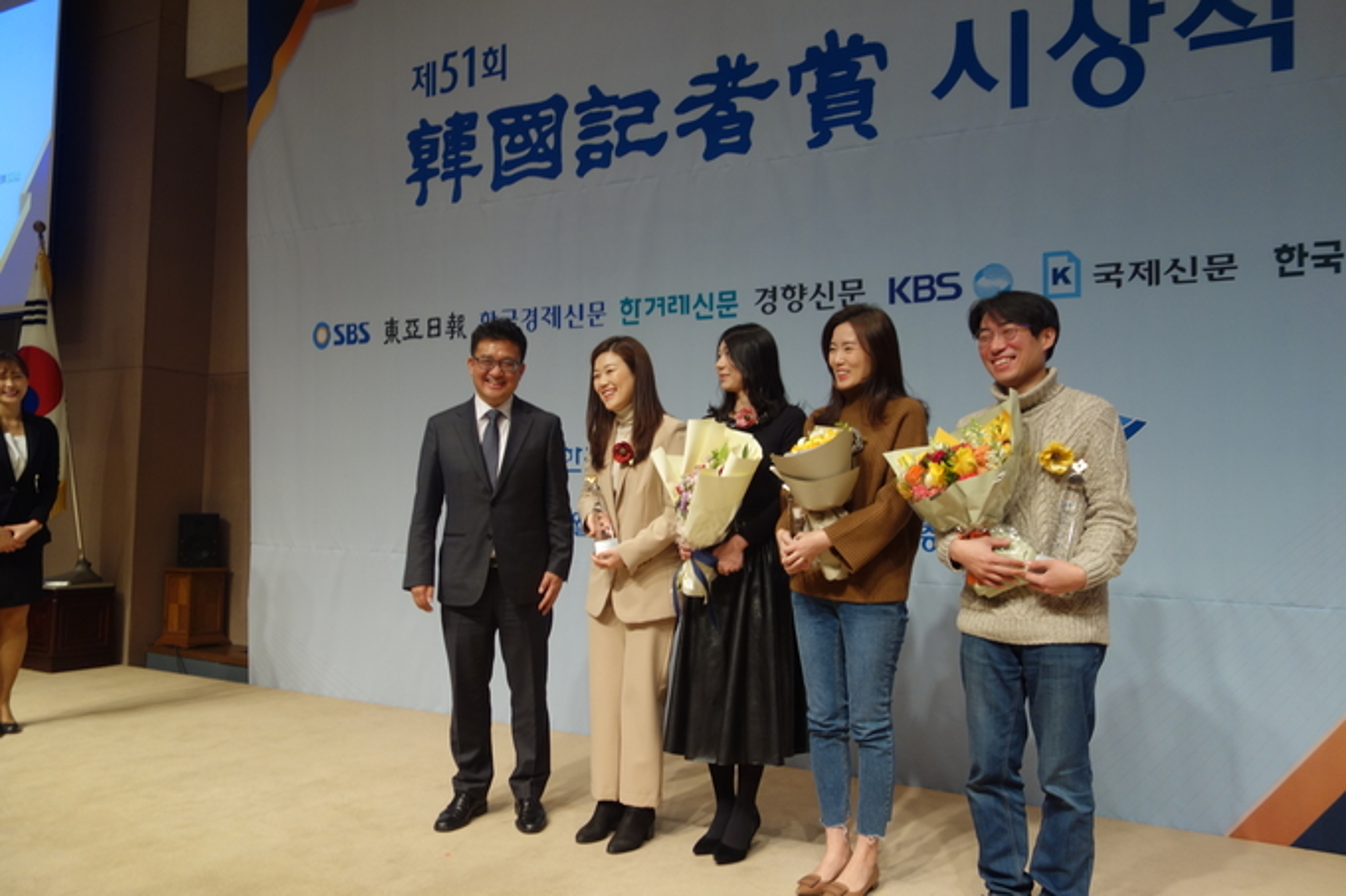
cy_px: 448
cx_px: 673
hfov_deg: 65.5
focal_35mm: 28
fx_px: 1047
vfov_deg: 46.4
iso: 125
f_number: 1.8
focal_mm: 10.4
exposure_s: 1/50
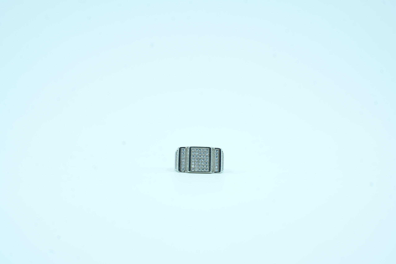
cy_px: 132
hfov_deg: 19.5
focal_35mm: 105
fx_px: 1155
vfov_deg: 13.0
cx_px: 198
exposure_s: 1/125
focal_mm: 105
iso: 400
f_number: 8
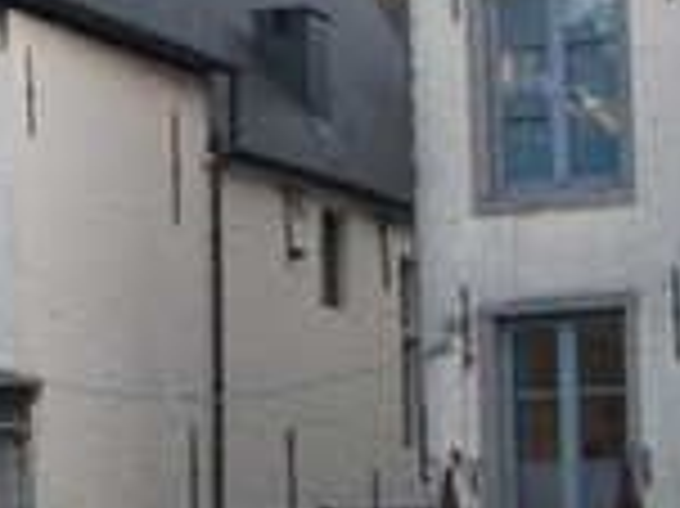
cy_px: 229
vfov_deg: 6.0
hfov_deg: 7.8
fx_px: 4829
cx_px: -581
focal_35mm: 246
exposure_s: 1/250
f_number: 4.1
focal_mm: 11
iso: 320
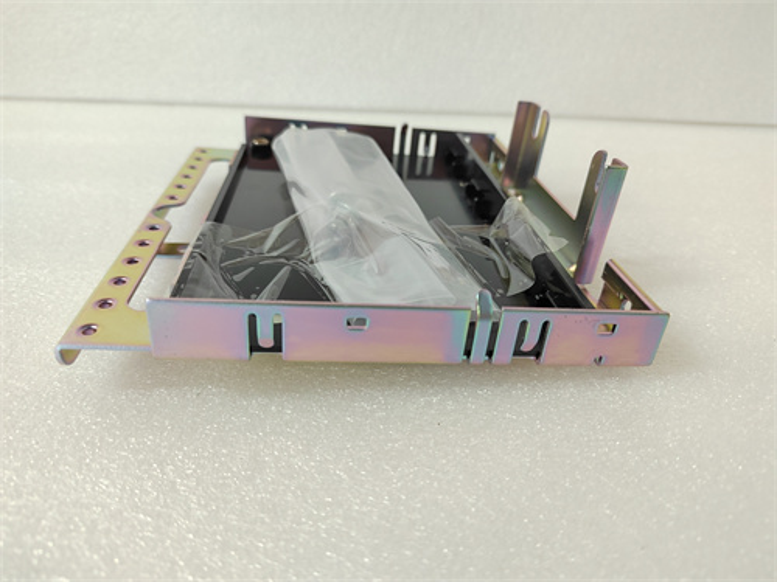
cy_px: 291
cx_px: 388
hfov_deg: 73.9
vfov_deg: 58.9
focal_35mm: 23
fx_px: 516
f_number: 1.9
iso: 1653
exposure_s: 1/60
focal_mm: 5.52
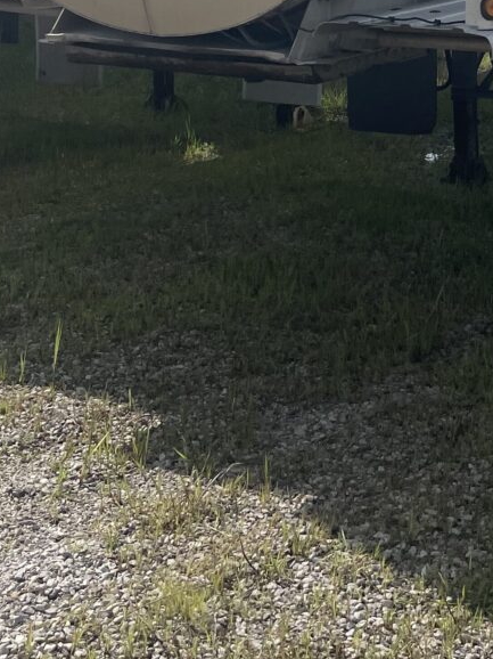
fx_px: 1368
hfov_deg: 19.9
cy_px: -125
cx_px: 475
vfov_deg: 24.6
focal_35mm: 72
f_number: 1.6
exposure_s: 1/6135
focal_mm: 4.2
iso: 32
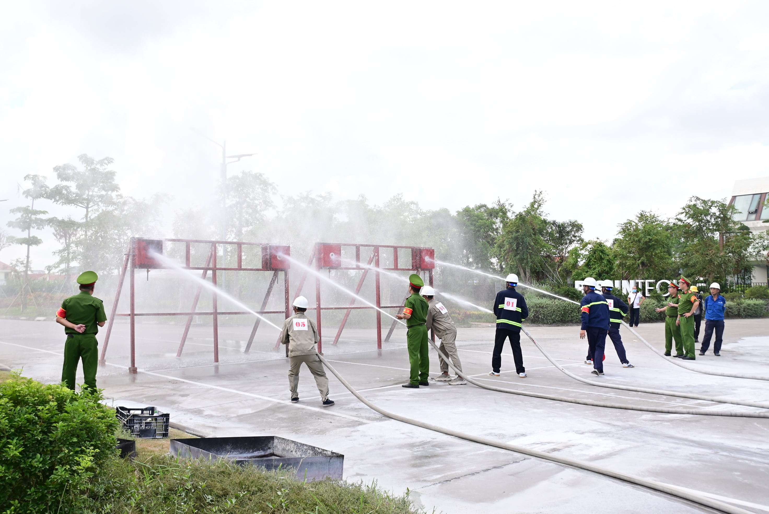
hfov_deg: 55.8
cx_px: 384
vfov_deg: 39.0
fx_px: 727
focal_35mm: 34
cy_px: 257
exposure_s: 1/200
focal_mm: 23
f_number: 6.3
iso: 125
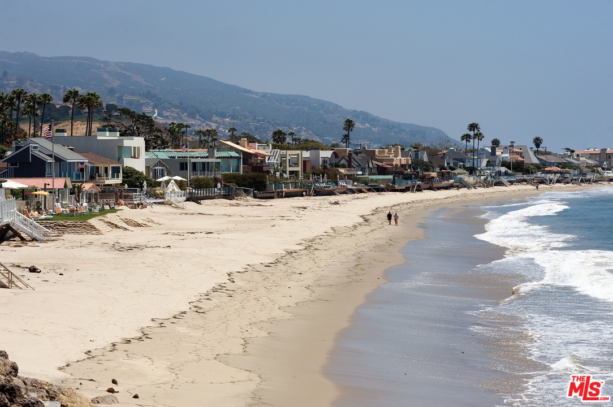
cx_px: 306
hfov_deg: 19.5
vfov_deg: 13.0
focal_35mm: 105
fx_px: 1786
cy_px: 204
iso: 200
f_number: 6.3
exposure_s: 1/1250
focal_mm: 105
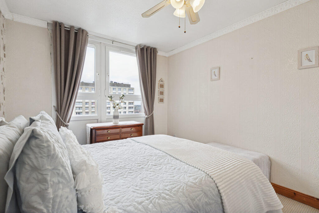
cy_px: 106
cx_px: 160
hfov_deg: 95.0
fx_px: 146
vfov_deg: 72.1
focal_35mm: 16
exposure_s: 1/80
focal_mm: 11
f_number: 6.3
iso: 200
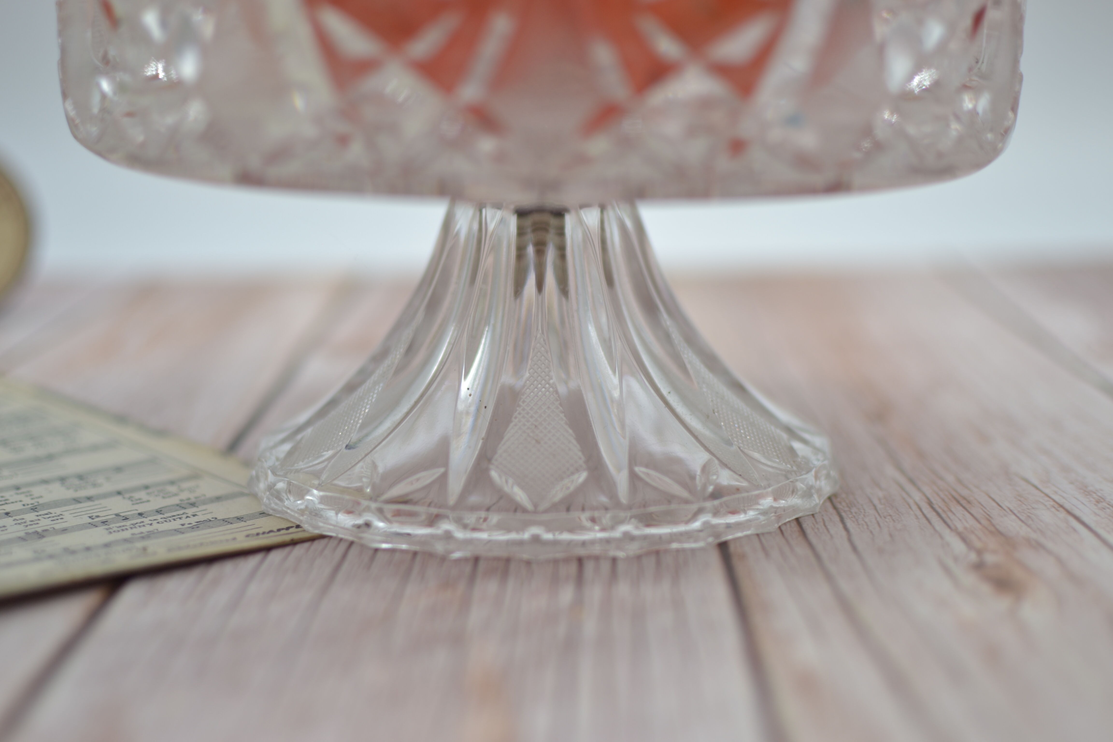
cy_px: 371
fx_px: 1623
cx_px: 556
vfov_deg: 25.8
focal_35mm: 52
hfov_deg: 37.9
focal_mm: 35
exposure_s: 1/500
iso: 100
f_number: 1.8
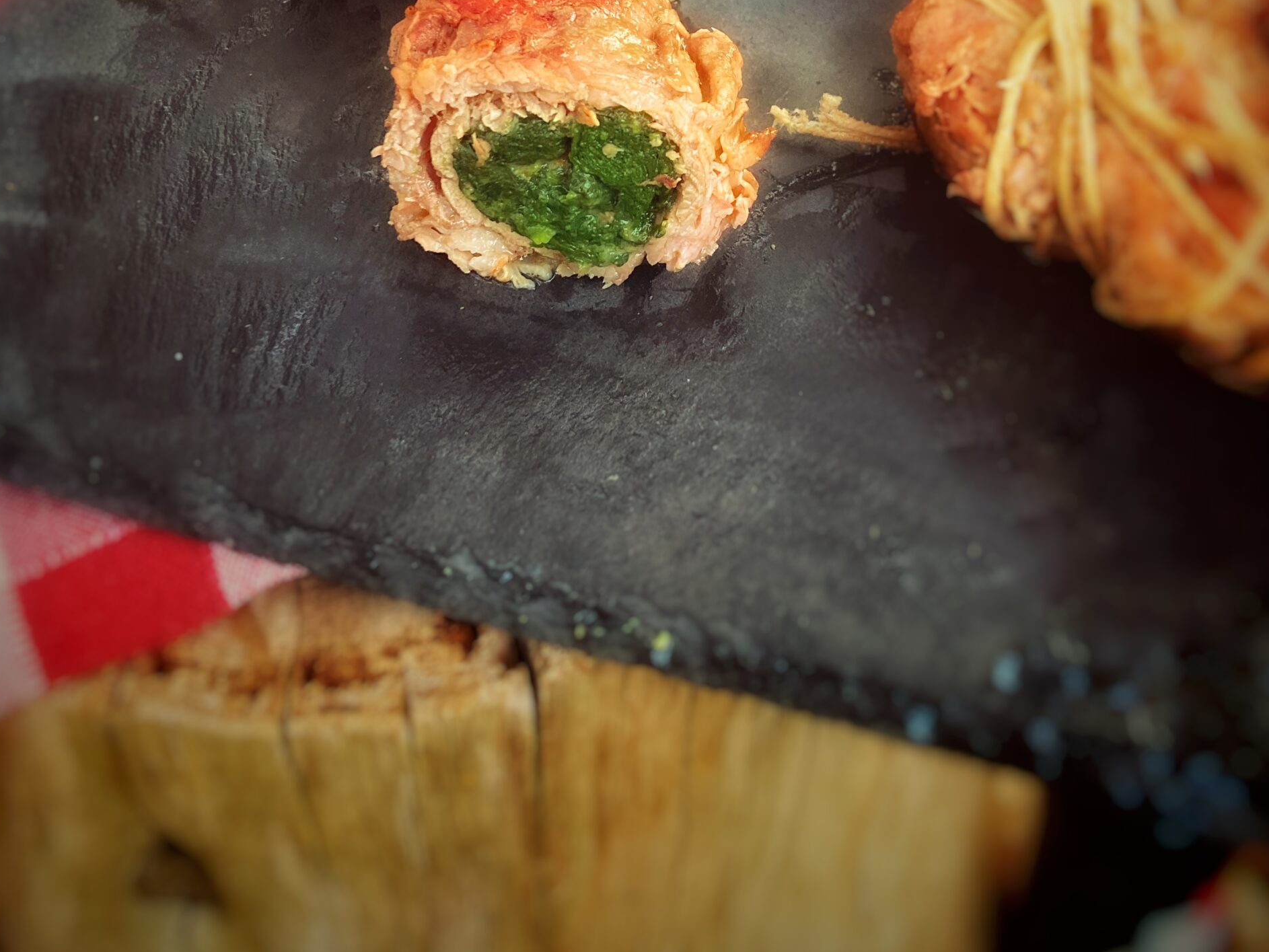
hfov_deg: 49.0
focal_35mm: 38
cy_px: 126
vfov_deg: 35.8
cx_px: 626
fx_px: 1393
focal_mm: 3.99
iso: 200
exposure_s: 1/60
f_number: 1.8
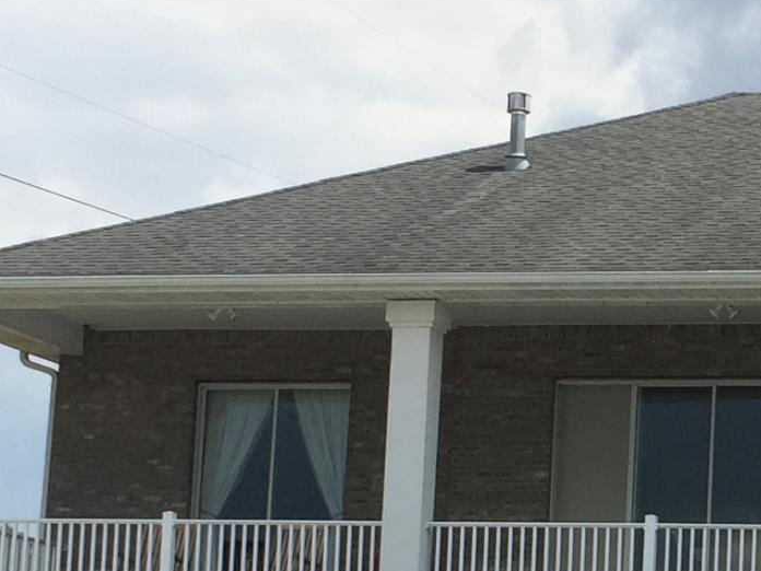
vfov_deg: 11.8
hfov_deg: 15.4
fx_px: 2748
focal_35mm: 125
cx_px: 834
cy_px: 435
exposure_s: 1/2326
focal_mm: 4.15
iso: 32
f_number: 2.2
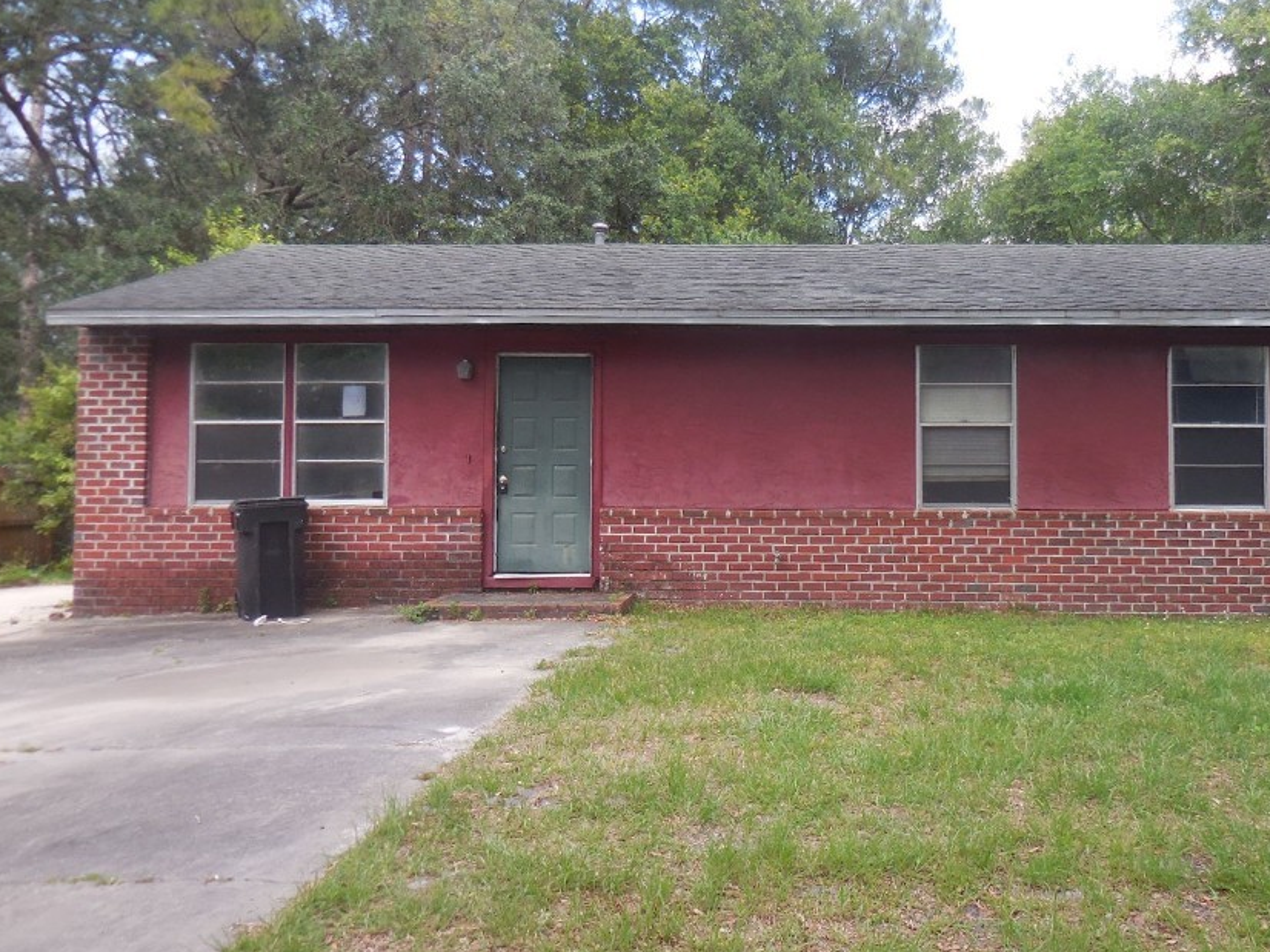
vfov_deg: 45.3
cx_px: 763
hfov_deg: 57.9
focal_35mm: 31
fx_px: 1137
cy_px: 417
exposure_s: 1/125
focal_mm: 4.5
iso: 125
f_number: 3.3
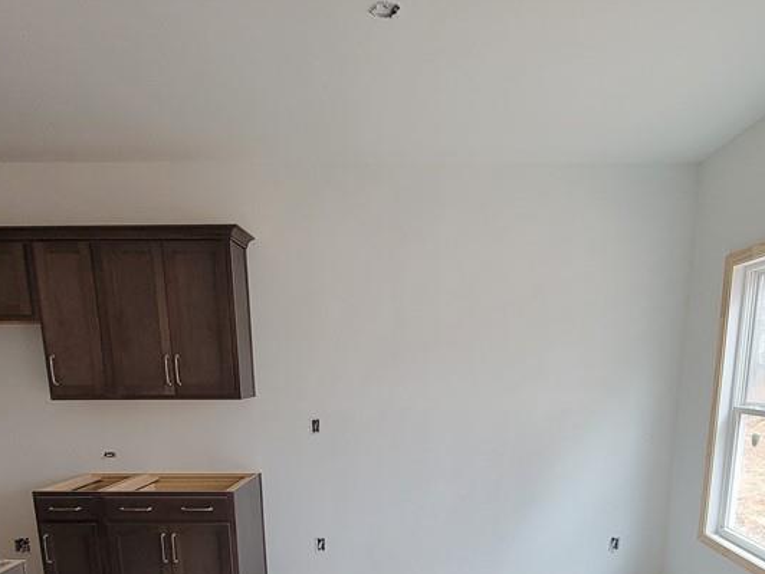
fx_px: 552
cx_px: 423
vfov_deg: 50.7
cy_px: 479
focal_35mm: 25
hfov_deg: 69.2
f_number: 2.2
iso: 400
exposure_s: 1/60
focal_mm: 2.2
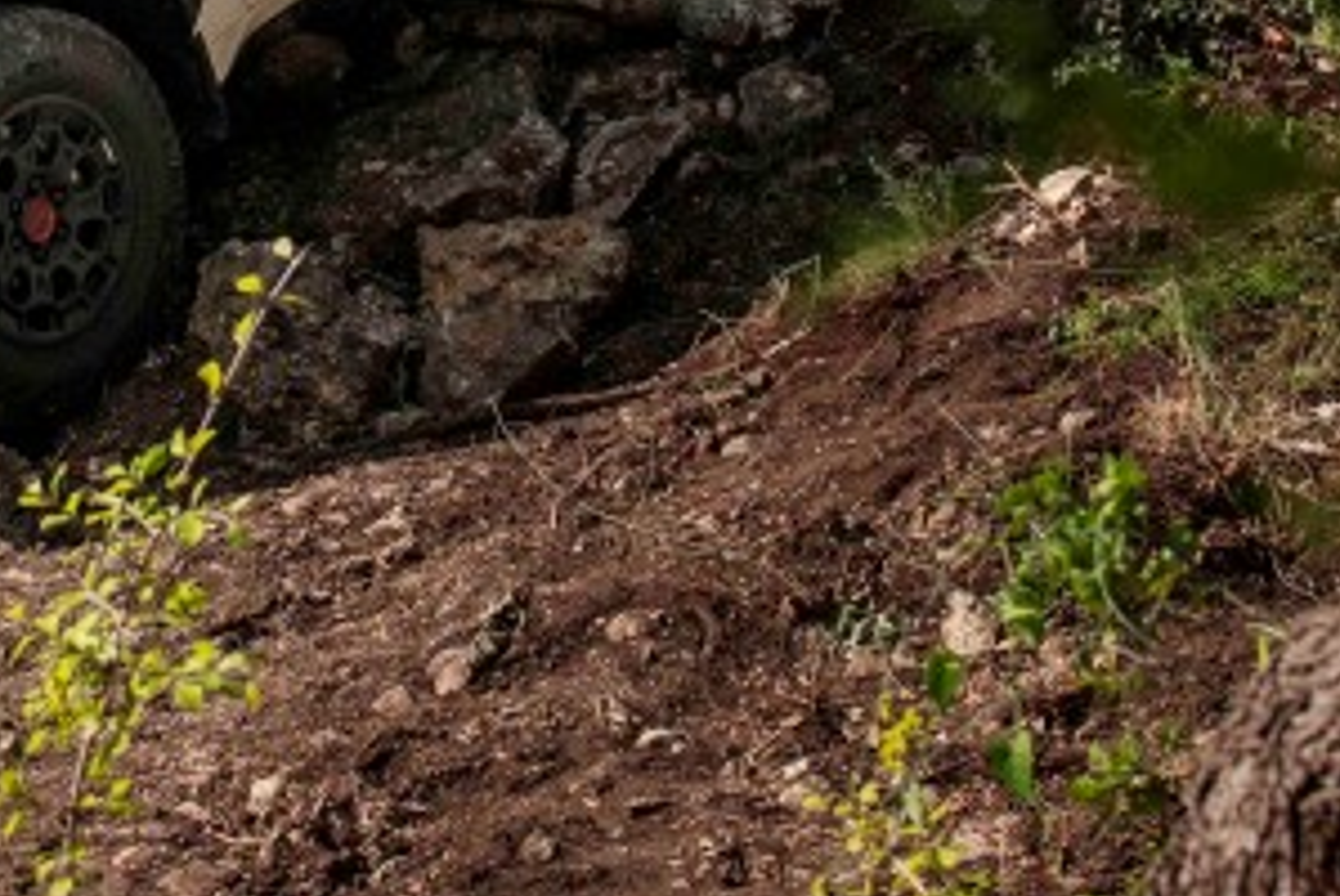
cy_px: -52
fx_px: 4620
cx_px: 229
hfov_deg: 16.4
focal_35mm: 124
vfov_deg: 11.0
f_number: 5
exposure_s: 1/640
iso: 80
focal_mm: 29
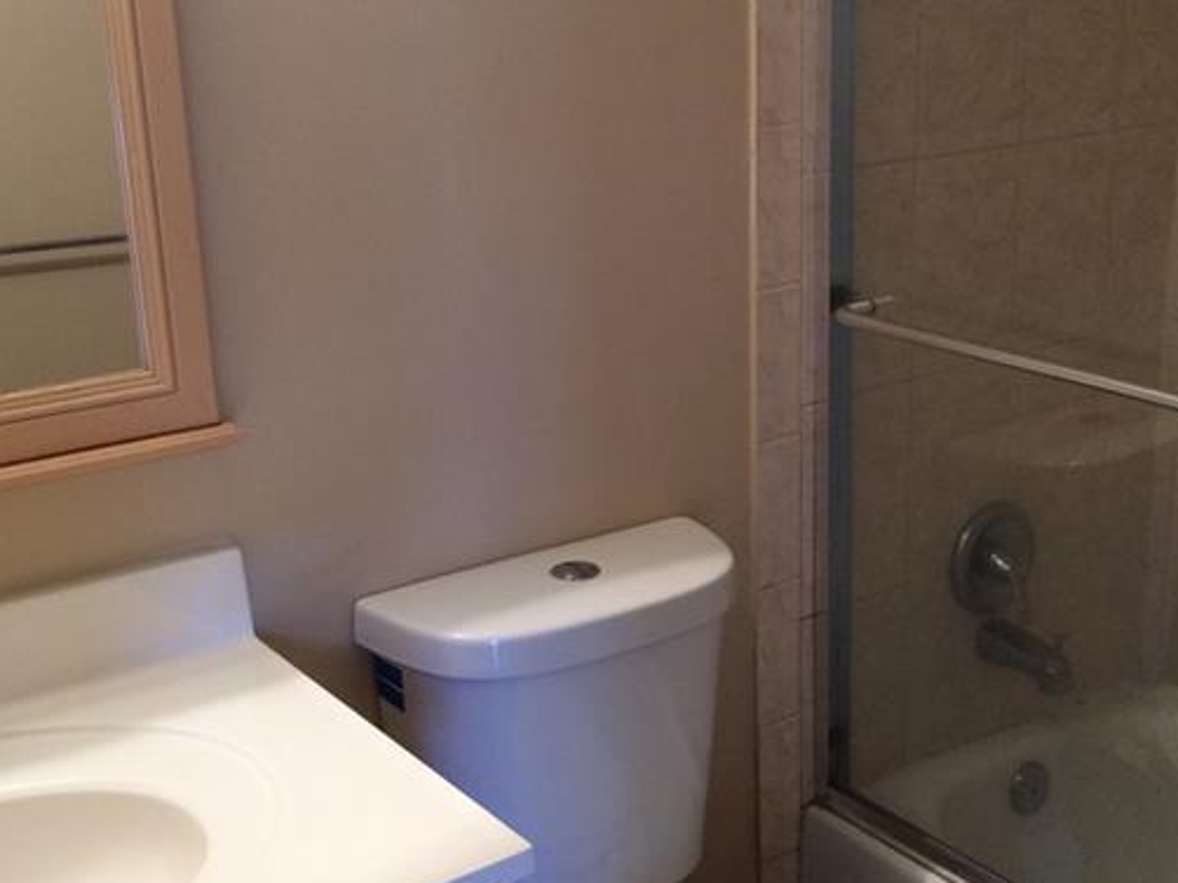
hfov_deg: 37.4
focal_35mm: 51
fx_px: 1735
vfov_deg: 28.5
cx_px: 706
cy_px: 432
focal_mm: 3.3
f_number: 2.4
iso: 64
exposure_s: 1/24
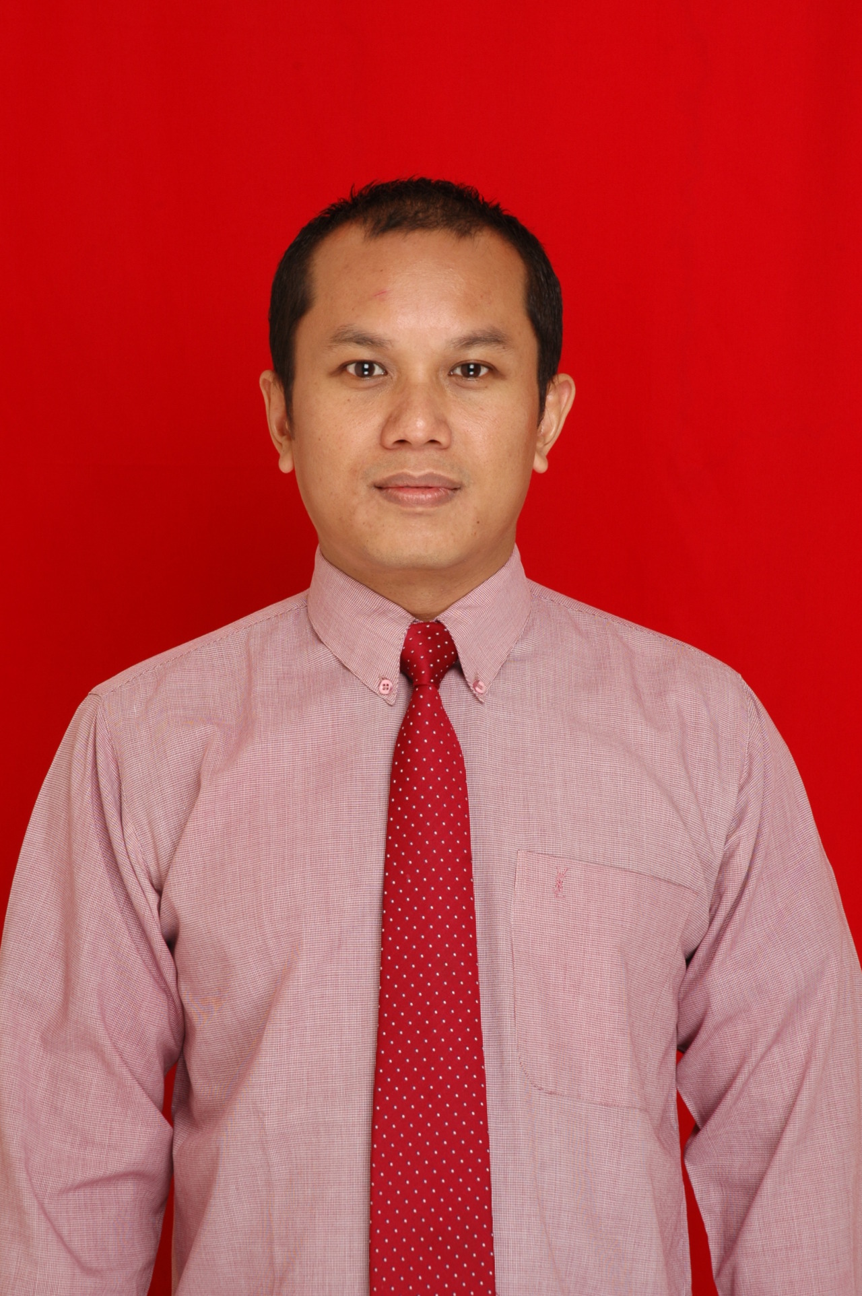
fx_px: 3346
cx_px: 431
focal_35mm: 93
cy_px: 648
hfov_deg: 14.7
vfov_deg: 21.9
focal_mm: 62
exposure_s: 1/125
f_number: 10
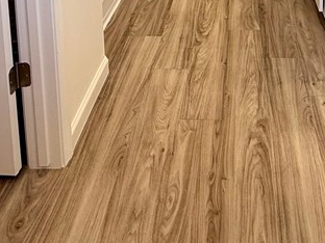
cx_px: 240
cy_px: -145
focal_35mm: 46
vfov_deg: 23.4
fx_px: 432
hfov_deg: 40.2
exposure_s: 1/120
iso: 160
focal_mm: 2.22
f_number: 2.2
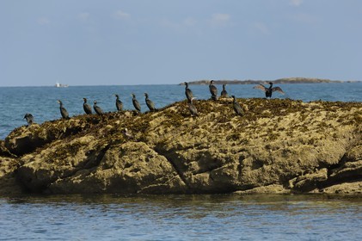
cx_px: 181
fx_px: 3014
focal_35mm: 300
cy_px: 120
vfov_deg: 4.6
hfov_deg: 6.9
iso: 100
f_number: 4.2
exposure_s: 1/400
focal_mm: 200
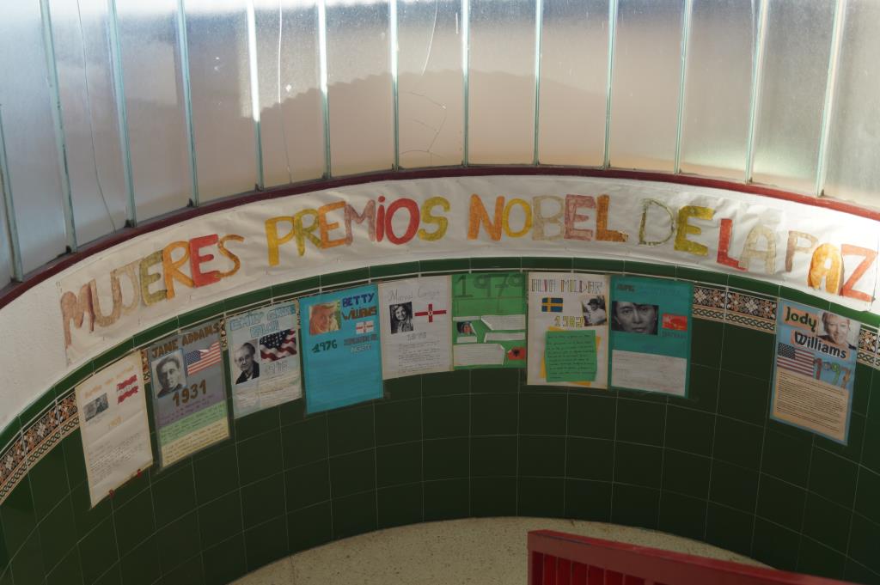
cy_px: 292
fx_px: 1282
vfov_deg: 25.7
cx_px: 440
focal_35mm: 52
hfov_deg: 37.9
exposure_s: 1/60
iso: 100
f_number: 4.5
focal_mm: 35
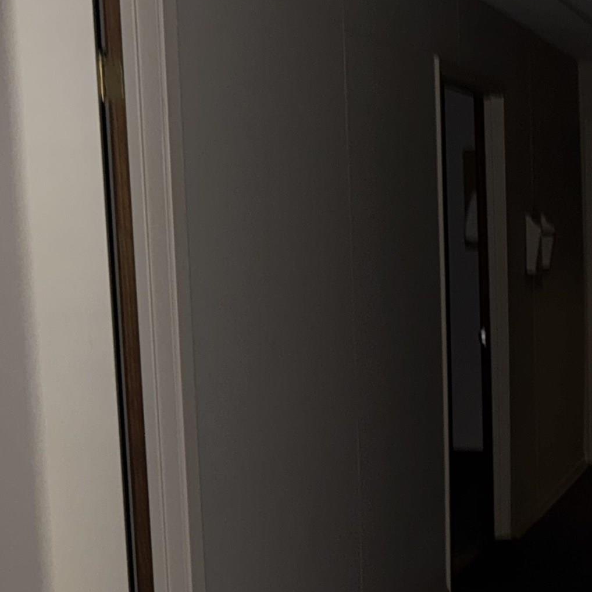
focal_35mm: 64
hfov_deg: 23.3
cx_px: 800
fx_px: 1238
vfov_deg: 26.8
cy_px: 373
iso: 100
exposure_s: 1/4
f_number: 1.78
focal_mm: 6.76
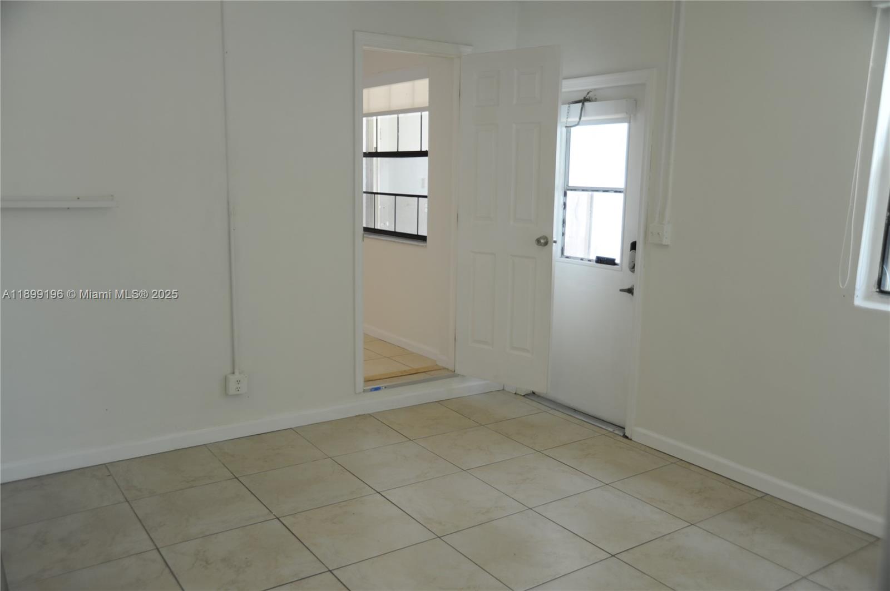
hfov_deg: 58.8
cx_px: 445
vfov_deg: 41.0
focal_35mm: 32
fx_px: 790
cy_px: 296
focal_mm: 32
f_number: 3.8
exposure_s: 1/30
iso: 250
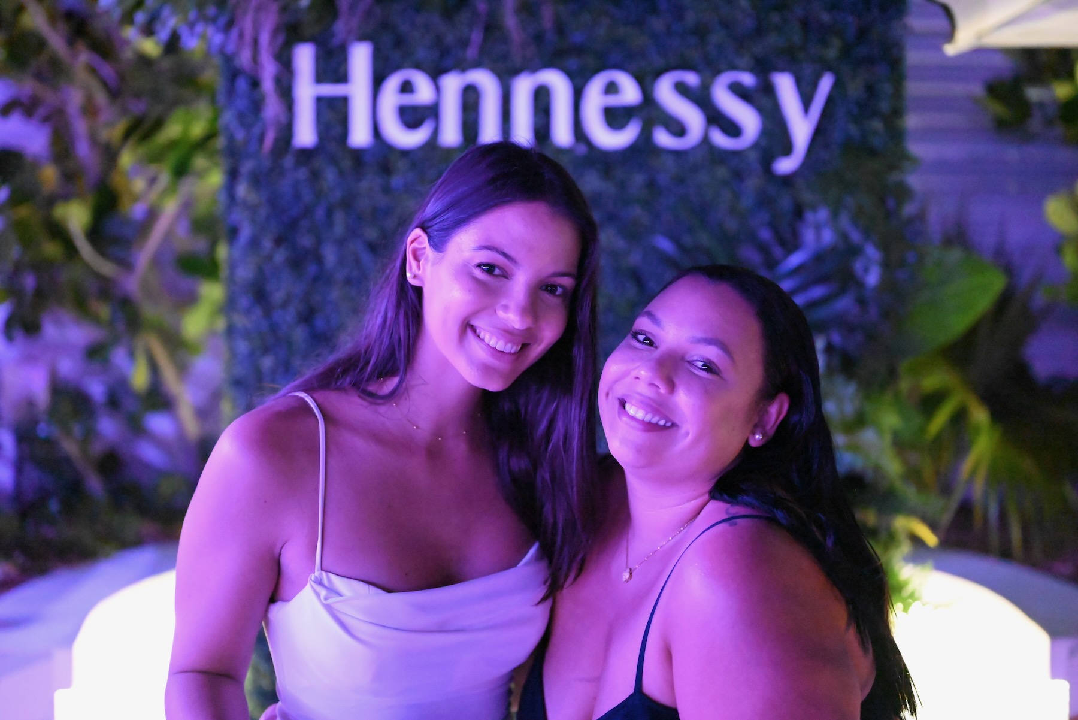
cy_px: 360
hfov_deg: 39.6
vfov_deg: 27.0
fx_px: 1498
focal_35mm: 50
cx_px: 539
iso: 25600
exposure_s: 1/60
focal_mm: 50
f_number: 2
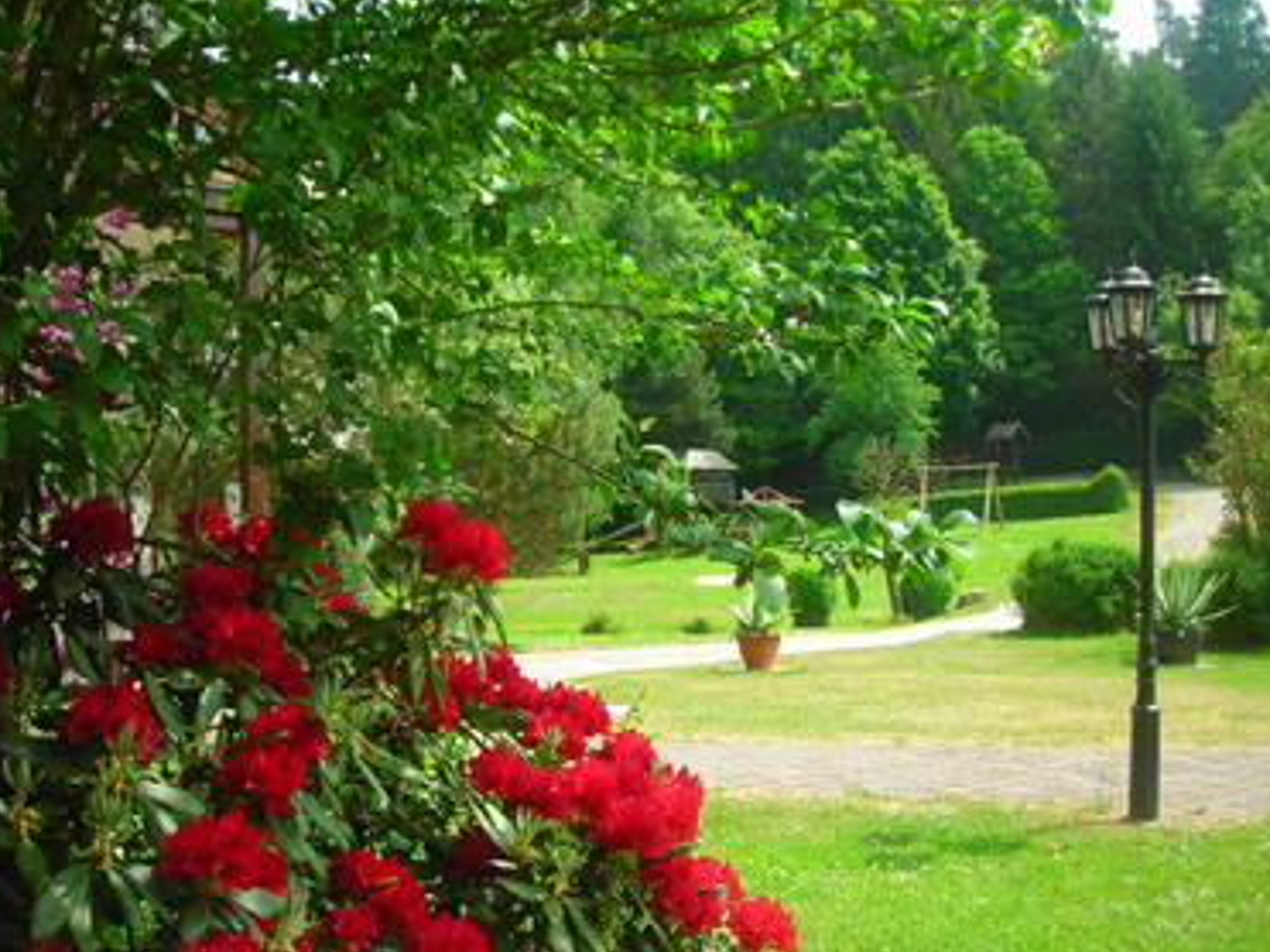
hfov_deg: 45.8
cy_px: 479
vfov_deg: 35.1
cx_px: 616
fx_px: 1504
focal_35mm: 41
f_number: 3.2
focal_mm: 6.3
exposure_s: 1/183
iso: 50
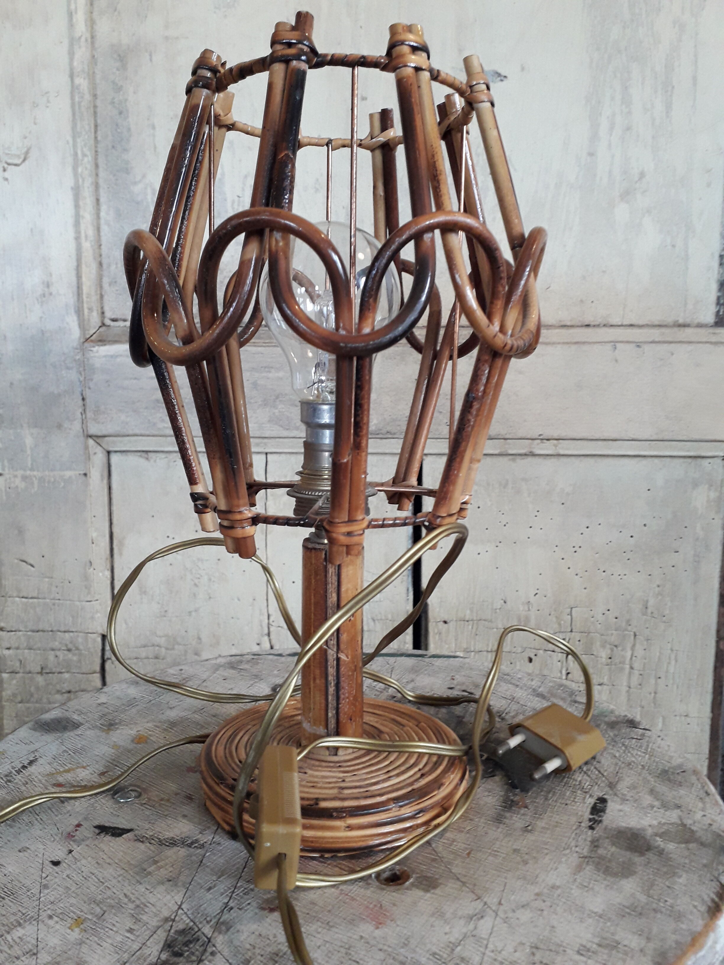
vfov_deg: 65.3
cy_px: 482
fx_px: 753
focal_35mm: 27
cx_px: 362
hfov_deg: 51.4
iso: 200
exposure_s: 1/50
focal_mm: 3.6
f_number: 1.9
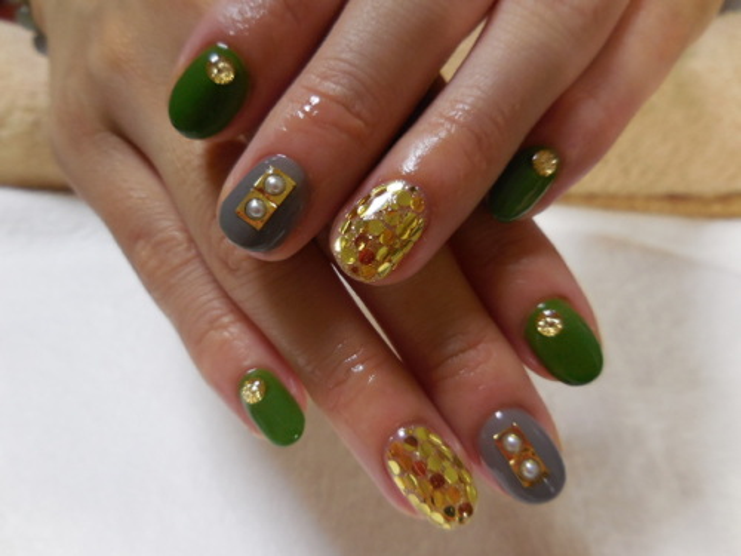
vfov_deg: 54.9
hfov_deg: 69.4
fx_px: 535
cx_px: 370
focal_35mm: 25
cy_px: 278
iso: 180
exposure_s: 1/30
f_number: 3.3
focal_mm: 4.5
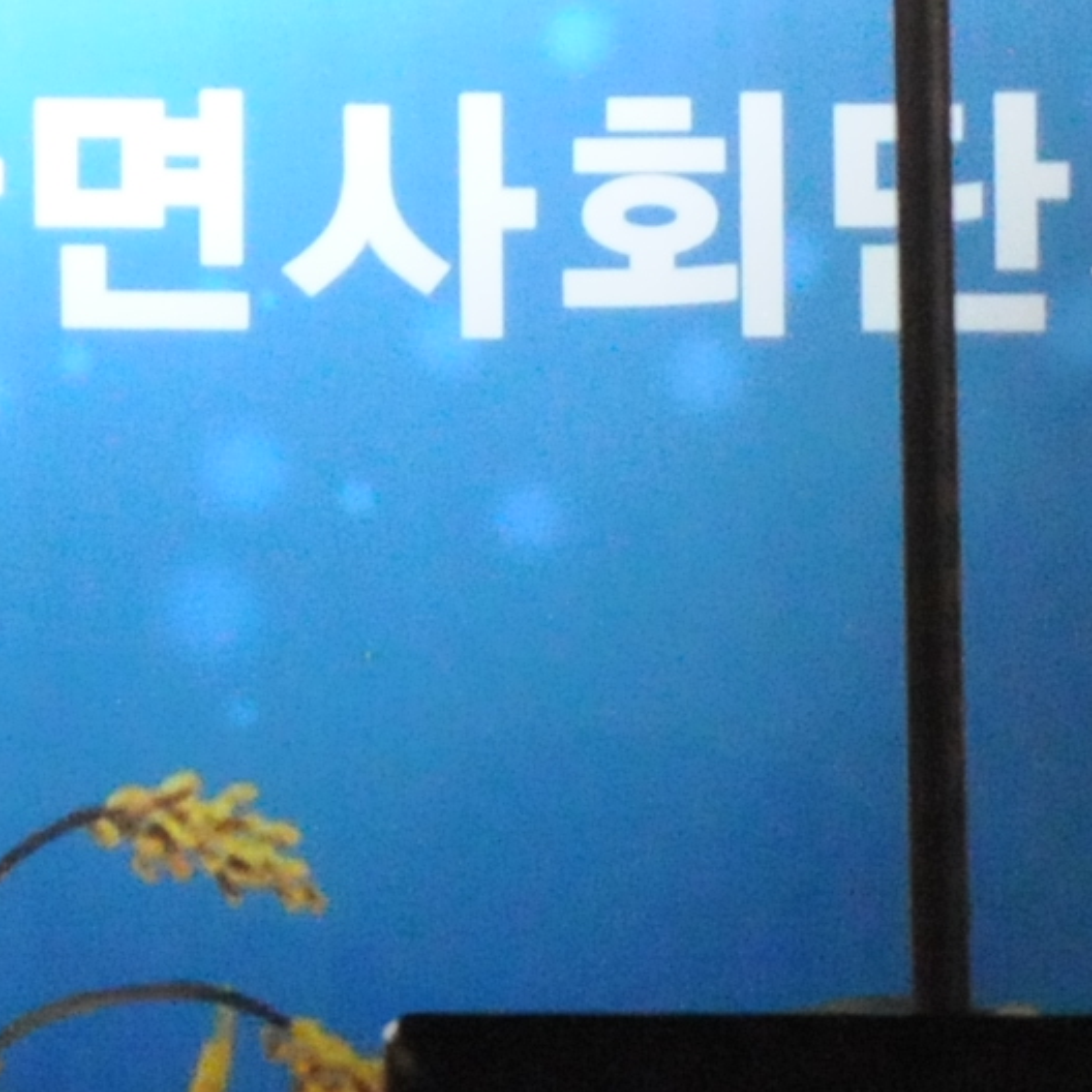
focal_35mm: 827
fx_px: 29516
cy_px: -1092
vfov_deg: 2.1
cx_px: -643
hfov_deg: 2.1
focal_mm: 80
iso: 3200
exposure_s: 1/60
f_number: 5.3
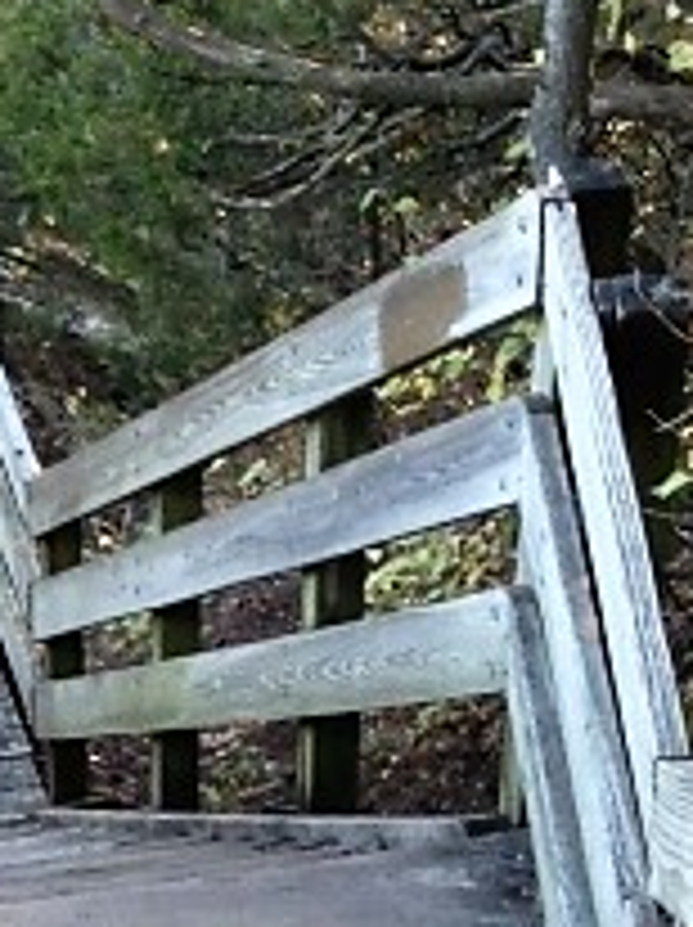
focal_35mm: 154
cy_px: 1148
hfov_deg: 9.5
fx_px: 4119
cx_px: -184
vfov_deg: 12.5
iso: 50
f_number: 2.4
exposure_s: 1/24
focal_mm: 4.12
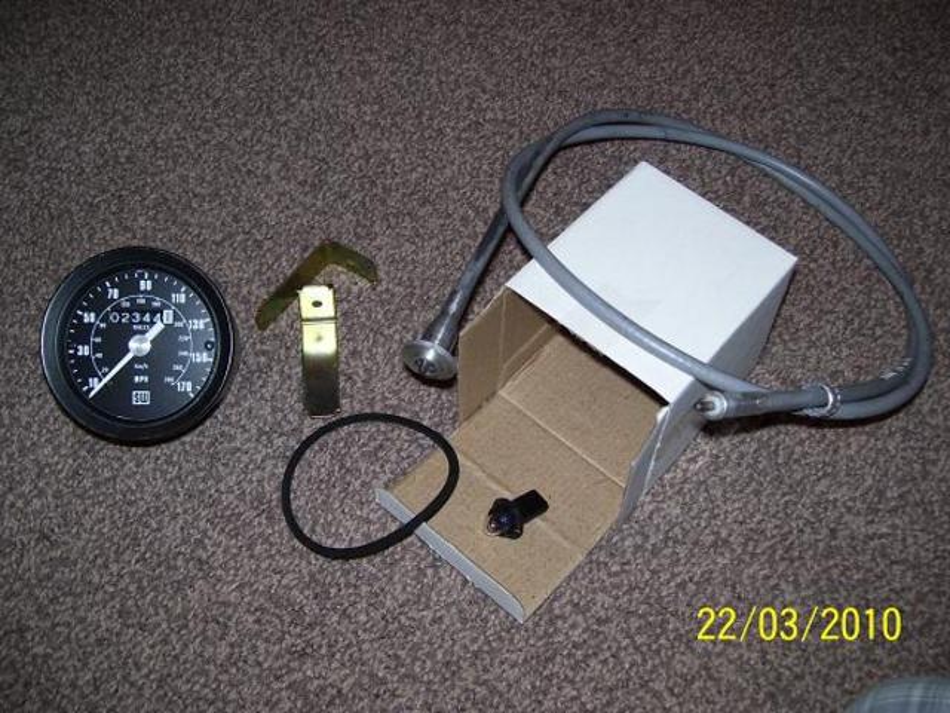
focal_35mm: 36
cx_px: 475
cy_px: 356
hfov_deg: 51.4
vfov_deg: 39.7
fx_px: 988
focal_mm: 6
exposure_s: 1/60
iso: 80
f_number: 2.7
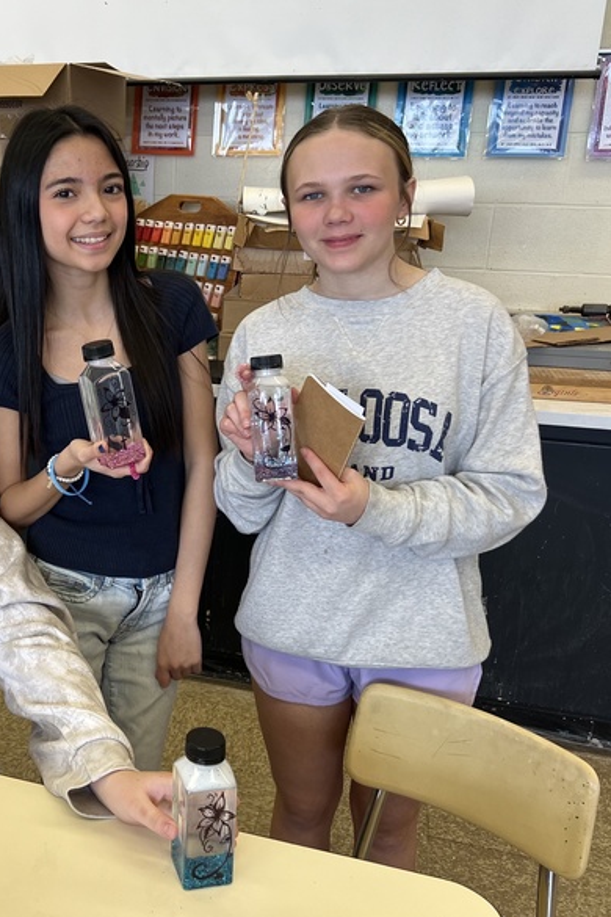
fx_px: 942
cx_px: 97
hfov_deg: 34.5
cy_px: 458
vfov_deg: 51.9
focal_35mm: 37
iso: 64
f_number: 1.5
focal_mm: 5.7
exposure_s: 1/120
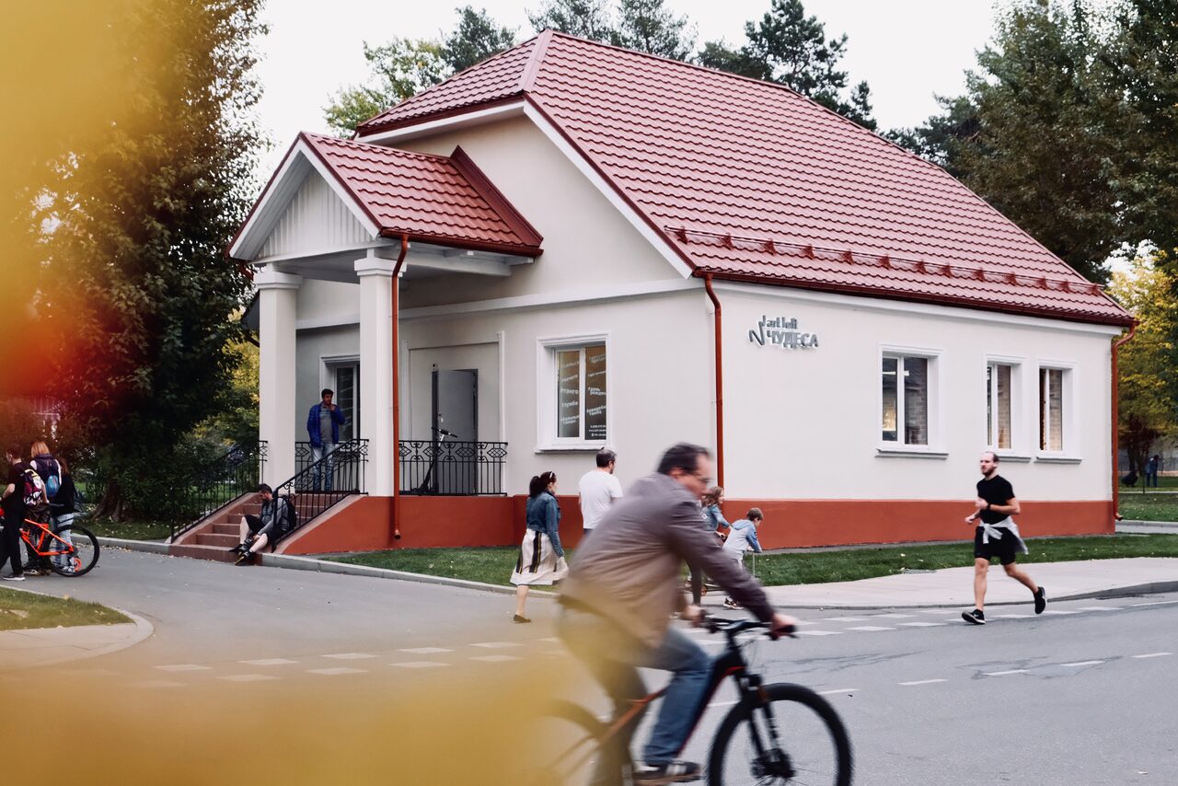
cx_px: 589
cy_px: 393
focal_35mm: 49
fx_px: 1604
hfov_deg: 40.3
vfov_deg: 27.5
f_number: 7.1
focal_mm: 32.9
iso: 3200
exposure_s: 1/80
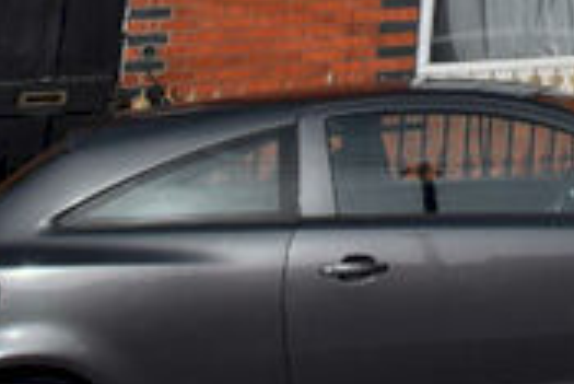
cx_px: 1082
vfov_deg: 14.7
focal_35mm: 78
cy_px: -366
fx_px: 1245
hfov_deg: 18.8
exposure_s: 1/500
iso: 200
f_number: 8
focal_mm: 13
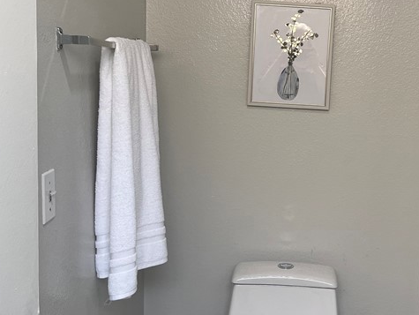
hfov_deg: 33.8
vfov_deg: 26.1
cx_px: 296
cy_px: 146
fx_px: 678
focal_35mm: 56
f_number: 1.5
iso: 50
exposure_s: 1/120
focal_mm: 5.7
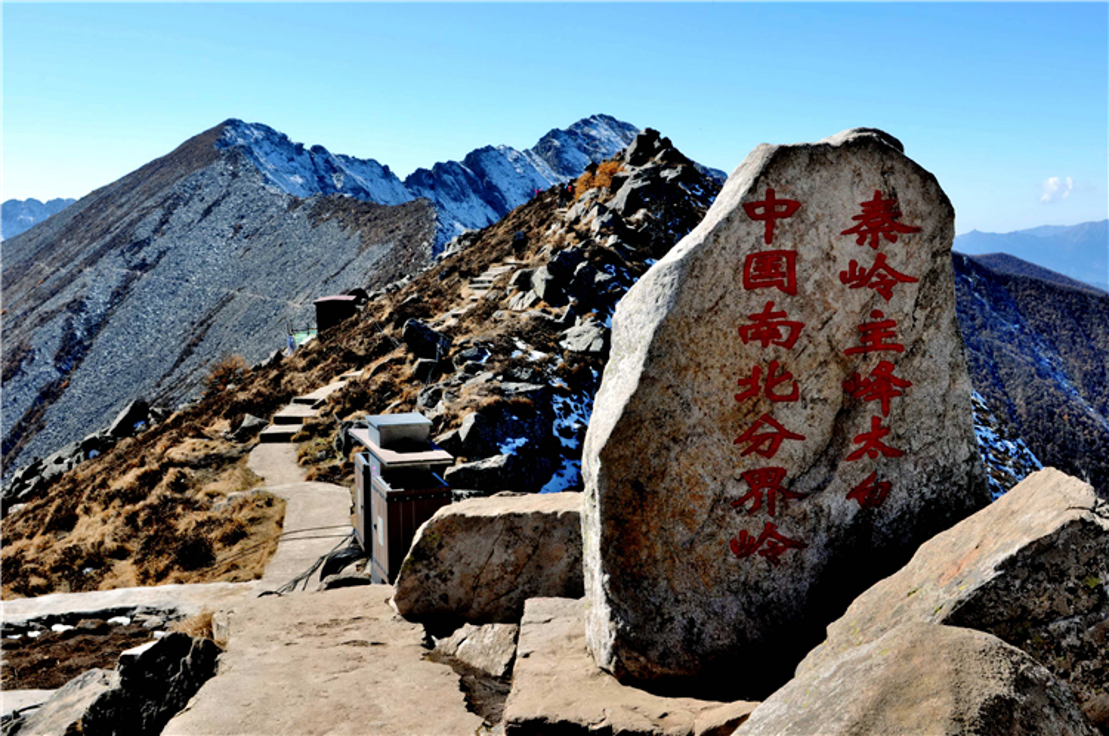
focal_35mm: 42
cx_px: 554
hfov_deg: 46.5
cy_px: 368
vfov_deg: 31.8
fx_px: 1292
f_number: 8
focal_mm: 28
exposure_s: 1/160
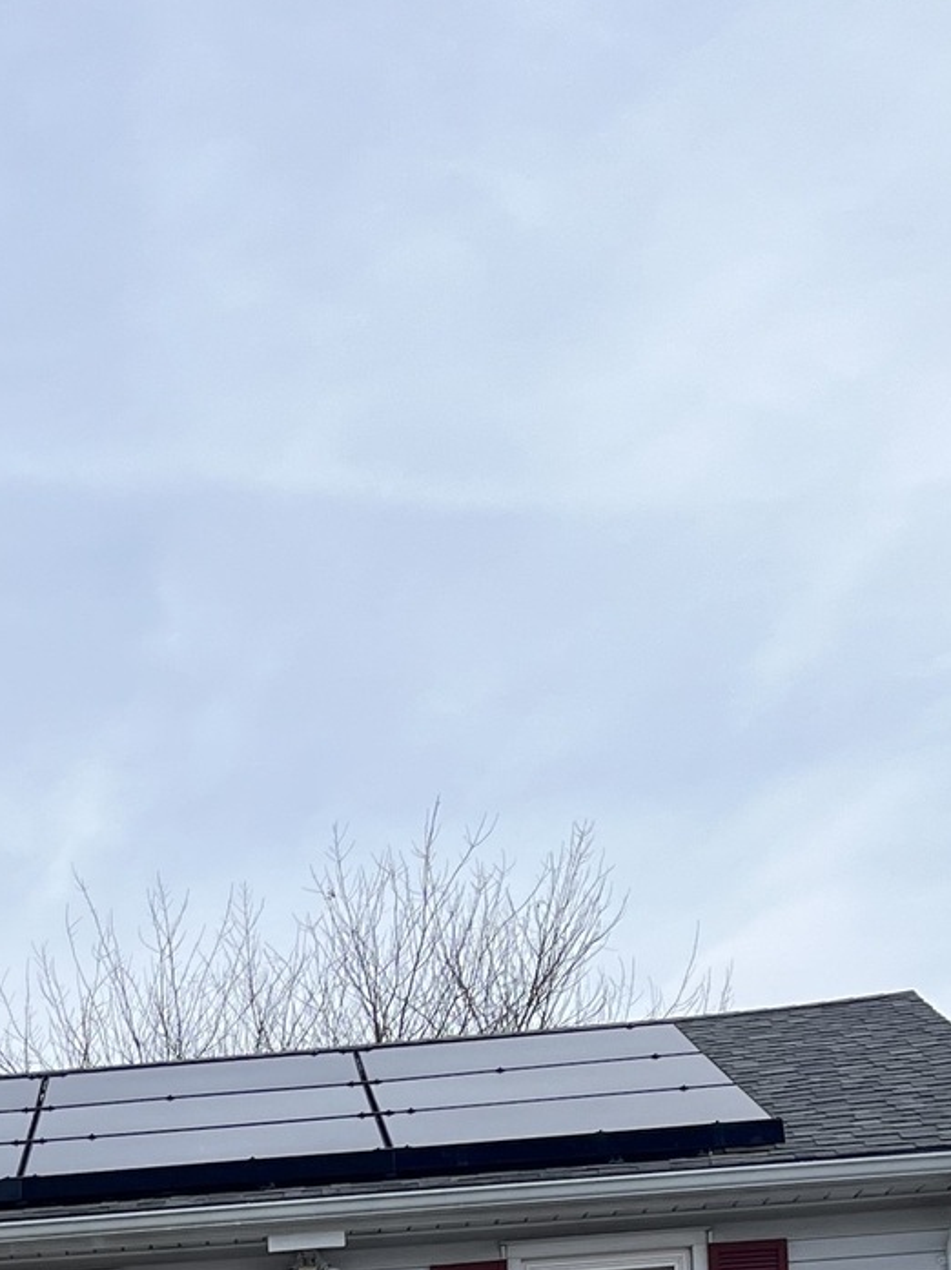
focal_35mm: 86
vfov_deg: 20.4
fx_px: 3153
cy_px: 1736
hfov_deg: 16.0
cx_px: -401
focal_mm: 5.1
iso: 50
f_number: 1.6
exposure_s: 1/2755
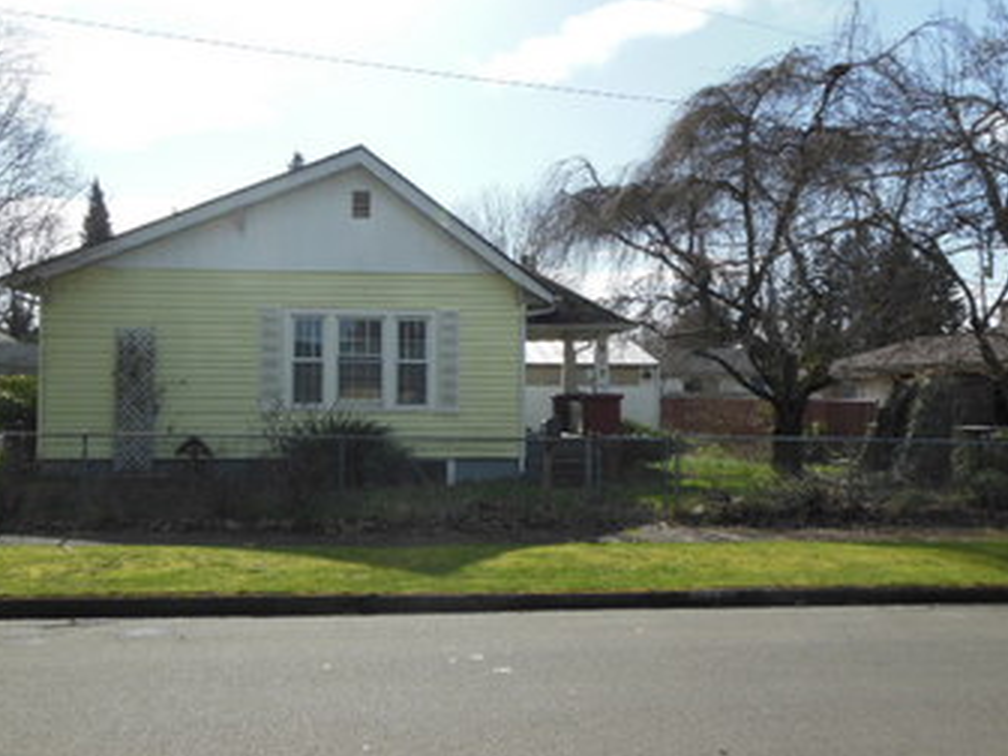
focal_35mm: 34
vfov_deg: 41.8
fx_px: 990
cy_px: 381
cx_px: 498
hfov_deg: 54.0
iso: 125
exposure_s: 1/1250
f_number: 3.5
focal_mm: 6
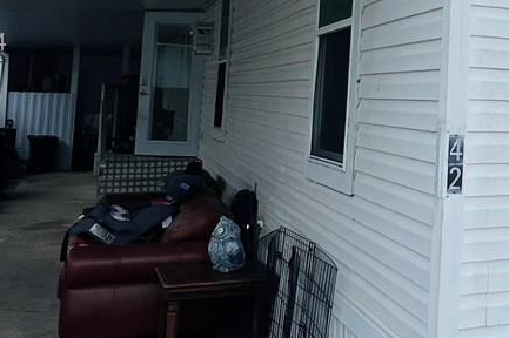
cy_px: 45
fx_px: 706
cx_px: 571
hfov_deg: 33.9
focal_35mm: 50
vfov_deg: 26.2
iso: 32
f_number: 1.8
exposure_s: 1/598
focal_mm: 1.57
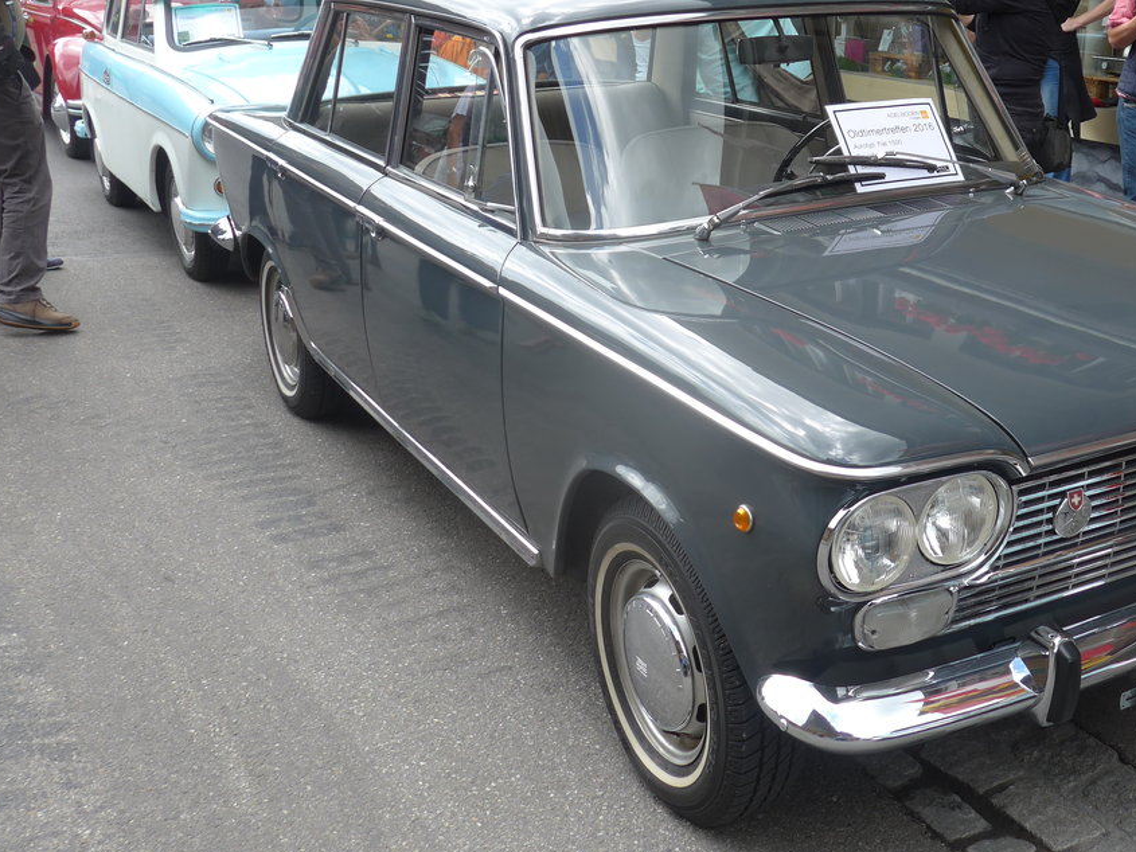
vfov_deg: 32.6
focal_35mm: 44
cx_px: 789
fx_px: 1444
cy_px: 293
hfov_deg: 42.2
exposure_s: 1/250
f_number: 2.8
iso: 80
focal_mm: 6.5
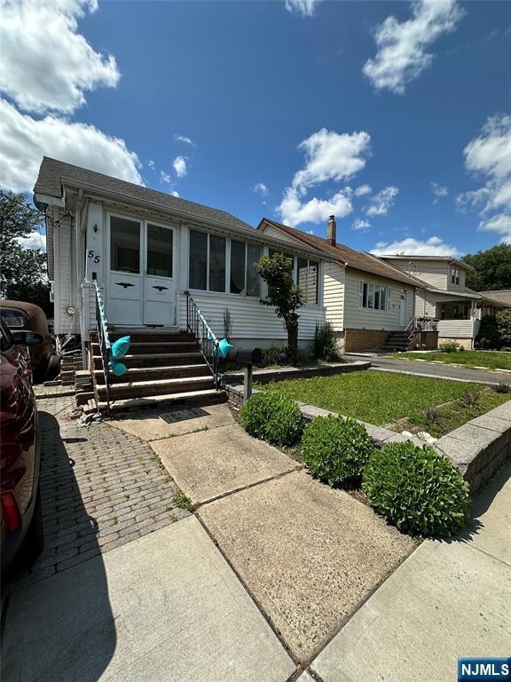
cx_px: 256
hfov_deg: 85.7
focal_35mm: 14
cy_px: 341
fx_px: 276
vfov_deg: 102.1
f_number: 2.2
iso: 40
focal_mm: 2.22
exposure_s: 1/1742
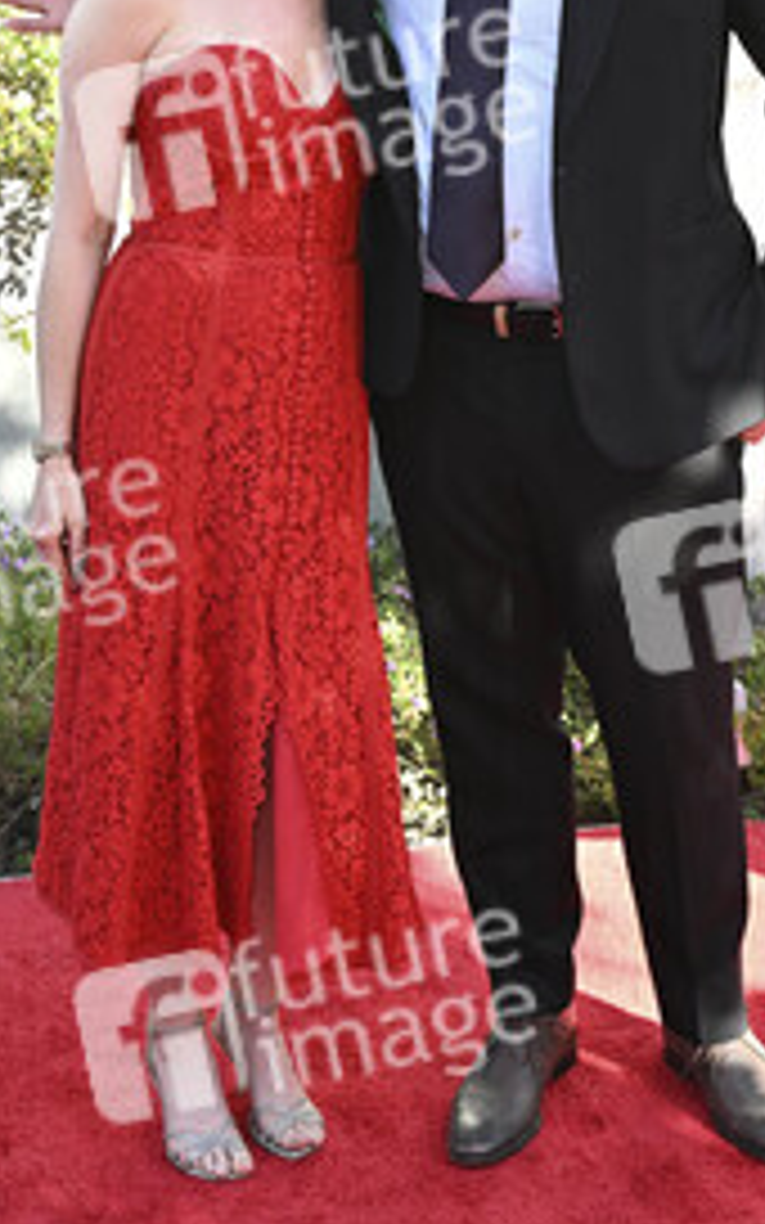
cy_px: 342
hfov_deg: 19.7
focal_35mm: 66
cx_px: 436
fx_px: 2202
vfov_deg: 30.7
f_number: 5.6
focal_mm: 44
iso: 640
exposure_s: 1/320
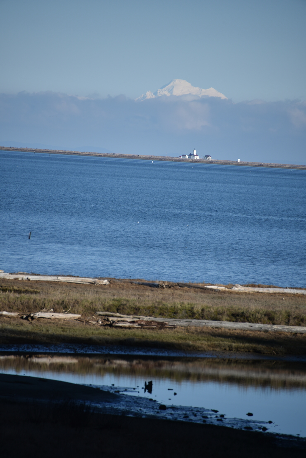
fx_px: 3823
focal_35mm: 300
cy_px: 229
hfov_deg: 4.6
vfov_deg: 6.9
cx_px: 153
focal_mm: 300
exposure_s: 1/640
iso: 100
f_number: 6.3
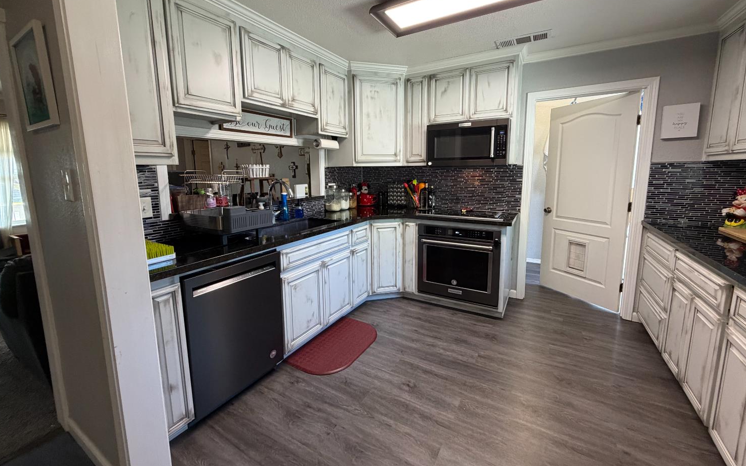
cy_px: 211
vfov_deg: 74.6
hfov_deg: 101.5
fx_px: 305
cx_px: 370
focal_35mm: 15
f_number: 2.2
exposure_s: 1/60
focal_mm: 2.22
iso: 320
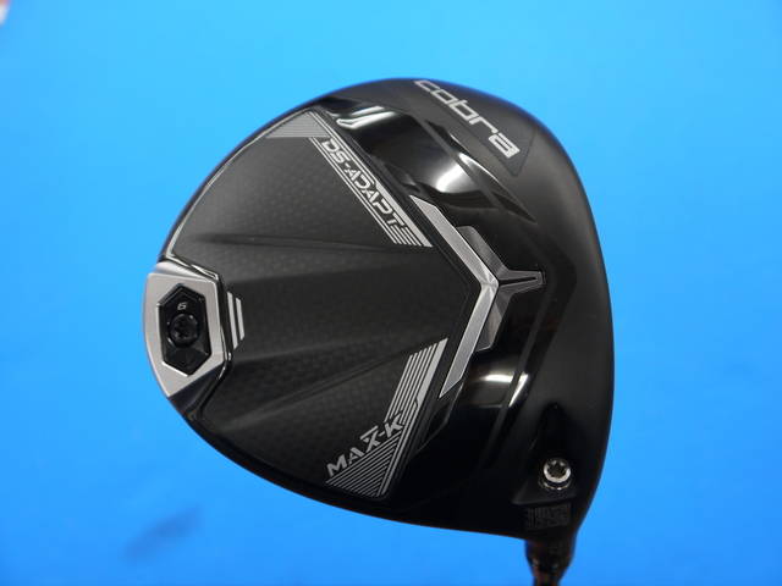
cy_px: 293
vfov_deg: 29.1
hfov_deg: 38.2
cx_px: 391
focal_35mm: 50
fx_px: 1130
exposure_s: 1/60
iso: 320
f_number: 4.6
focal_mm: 25
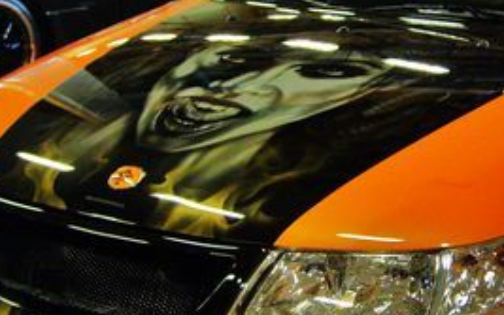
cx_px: 457
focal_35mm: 89
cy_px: 172
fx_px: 1223
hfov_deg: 22.7
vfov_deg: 14.7
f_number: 2.8
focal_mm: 5.8
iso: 200
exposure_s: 1/30
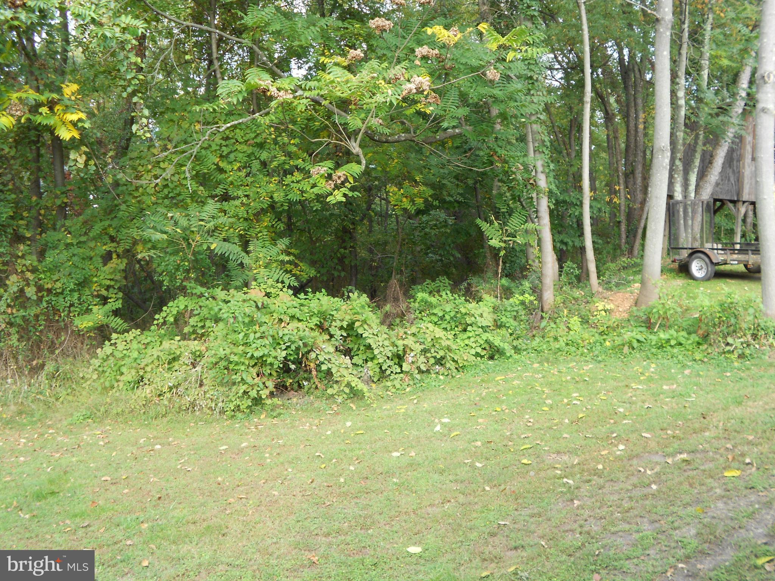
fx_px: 1254
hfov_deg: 34.3
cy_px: 290
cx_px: 388
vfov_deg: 26.1
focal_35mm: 56
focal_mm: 10
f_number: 4.9
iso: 80
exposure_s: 1/100
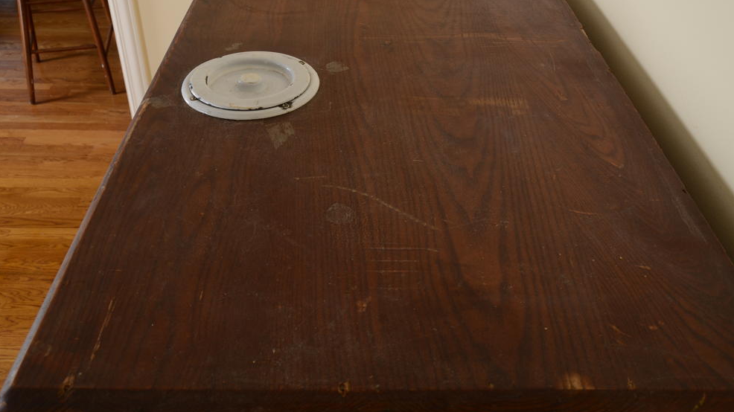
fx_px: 681
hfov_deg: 56.6
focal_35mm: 35
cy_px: 185
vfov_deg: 33.7
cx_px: 368
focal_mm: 22
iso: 100
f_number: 10
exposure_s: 1/80
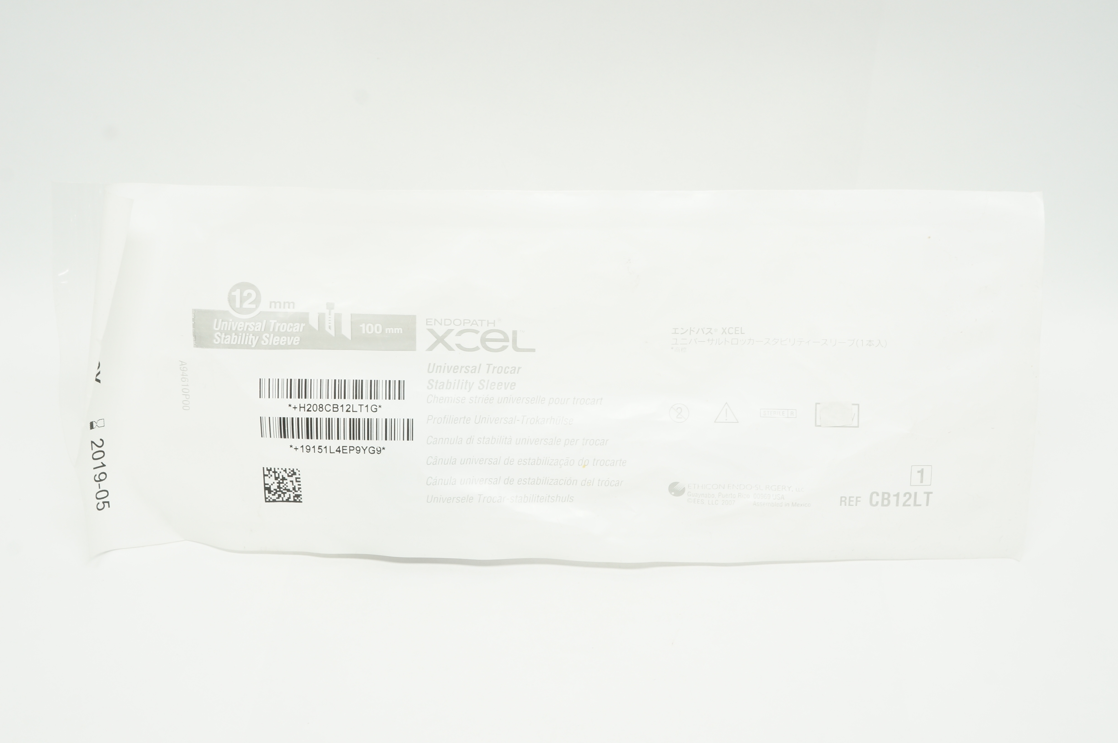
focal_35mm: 46
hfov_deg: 42.4
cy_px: 372
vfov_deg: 28.9
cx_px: 559
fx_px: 1443
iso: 400
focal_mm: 31
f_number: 11
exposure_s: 1/15
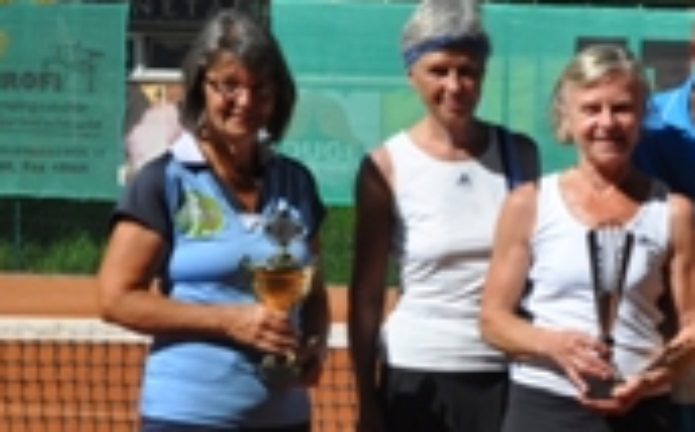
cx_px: 820
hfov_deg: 14.6
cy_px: 299
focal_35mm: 139
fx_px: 2636
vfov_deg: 9.4
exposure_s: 1/2000
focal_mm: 35
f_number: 8
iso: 400
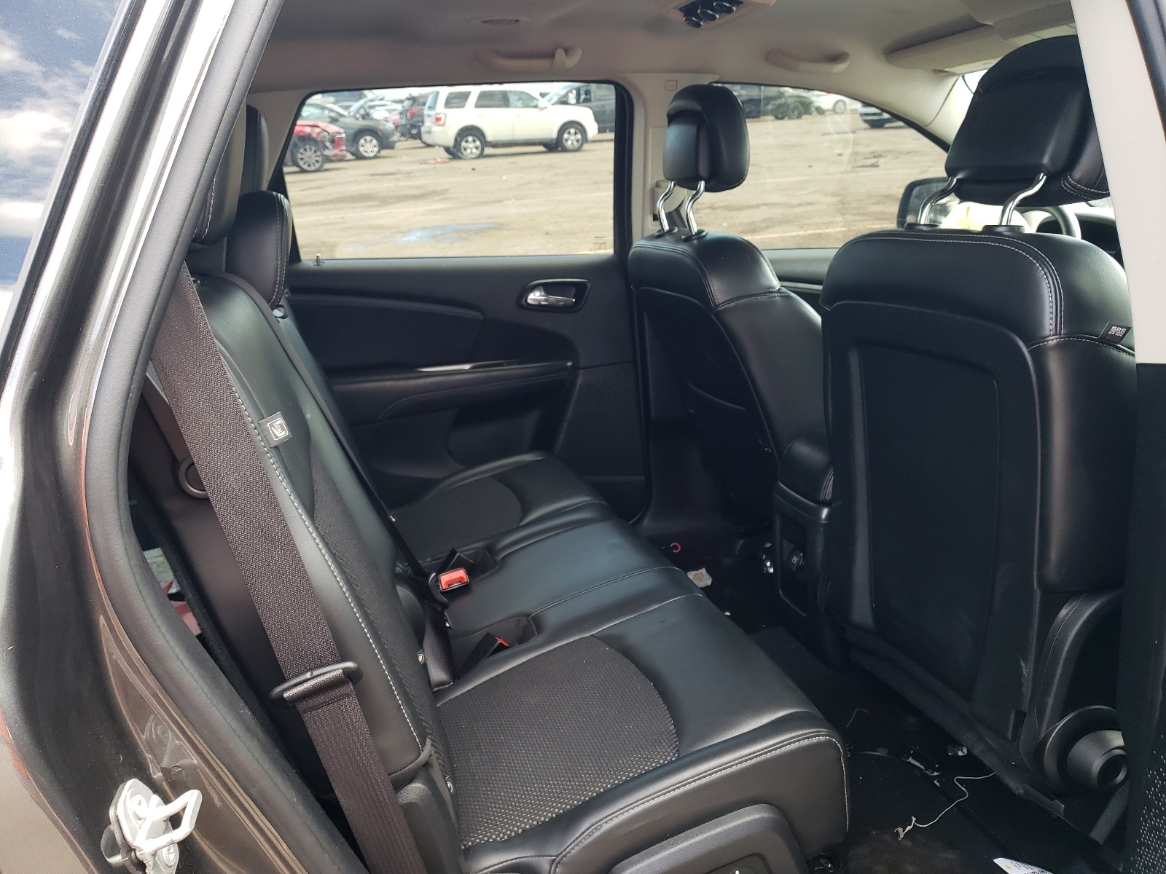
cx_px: 583
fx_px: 876
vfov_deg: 53.1
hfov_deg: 67.3
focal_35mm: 26
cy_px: 437
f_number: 1.5
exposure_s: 1/120
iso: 60
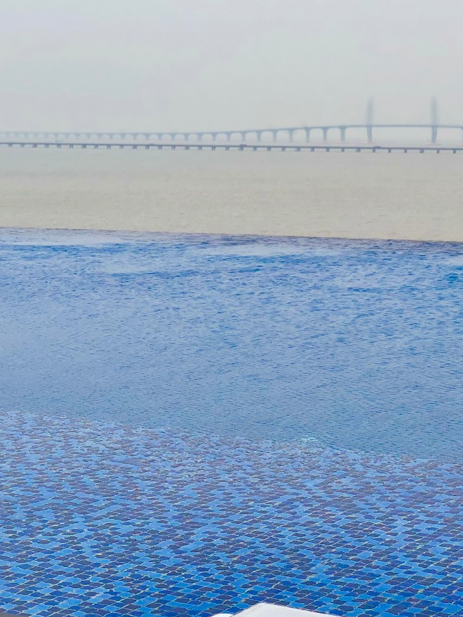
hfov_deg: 15.4
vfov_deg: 20.4
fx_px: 1712
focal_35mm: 96
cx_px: 284
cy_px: 352
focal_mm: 6
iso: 16
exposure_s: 1/217
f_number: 2.4
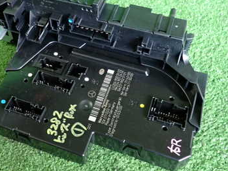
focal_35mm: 43
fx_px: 283
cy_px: 63
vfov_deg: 33.4
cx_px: 74
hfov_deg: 43.2
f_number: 2
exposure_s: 1/30
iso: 400
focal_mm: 4.5
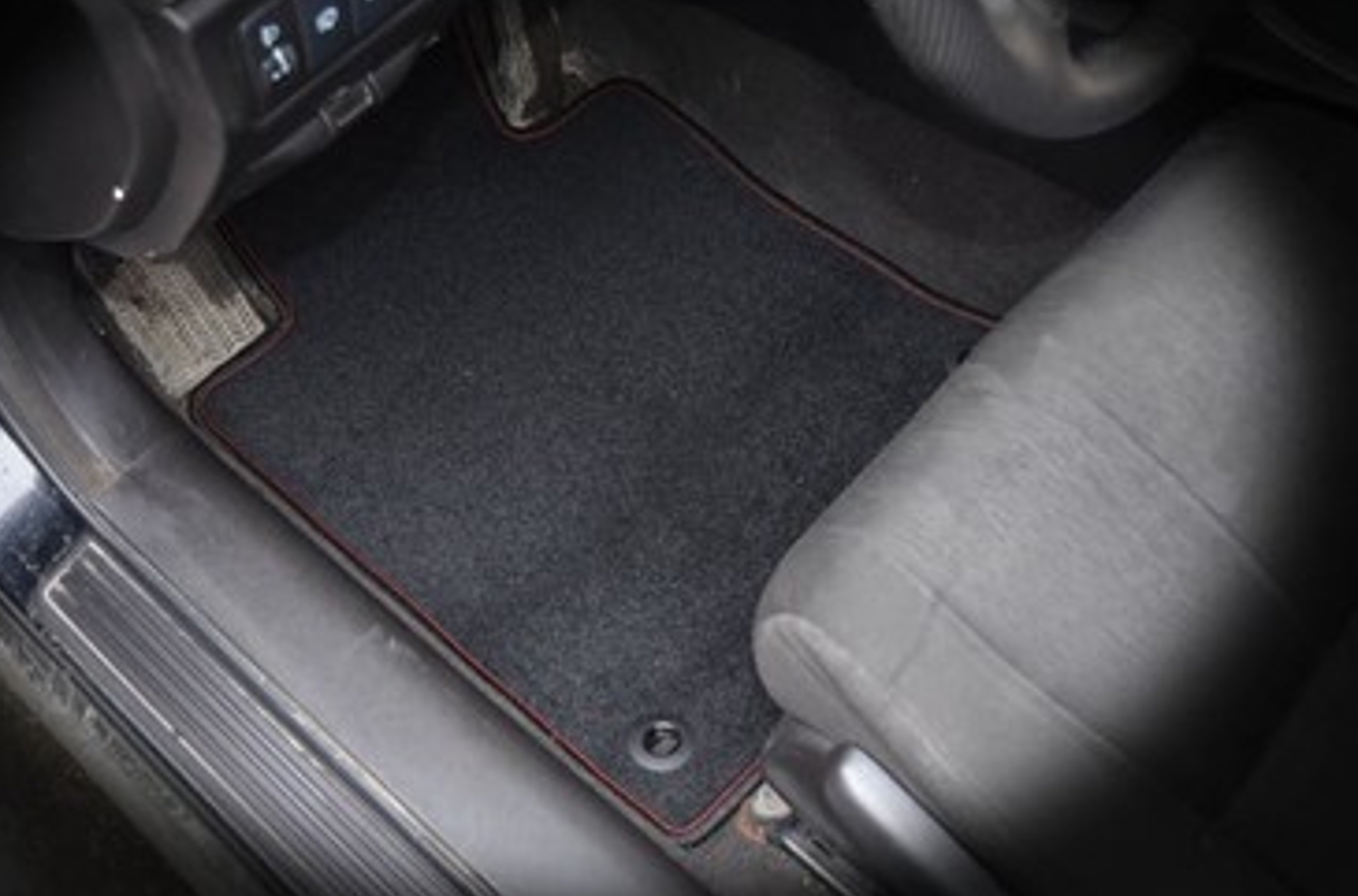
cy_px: 435
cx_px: 629
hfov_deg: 50.8
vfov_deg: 34.8
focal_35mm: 38
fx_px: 1429
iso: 400
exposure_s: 1/80
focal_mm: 22
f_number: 3.8
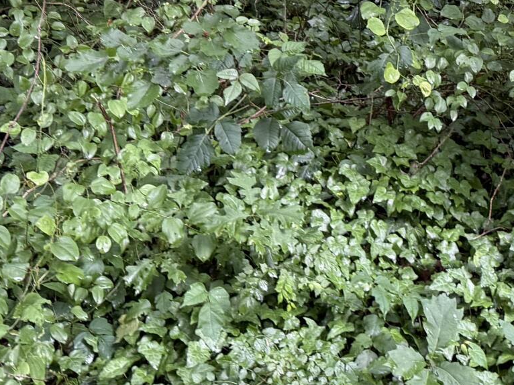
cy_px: -301
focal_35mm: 94
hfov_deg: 19.6
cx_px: 629
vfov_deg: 14.0
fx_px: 1395
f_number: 1.78
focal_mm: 6.76
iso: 125
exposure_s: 1/121
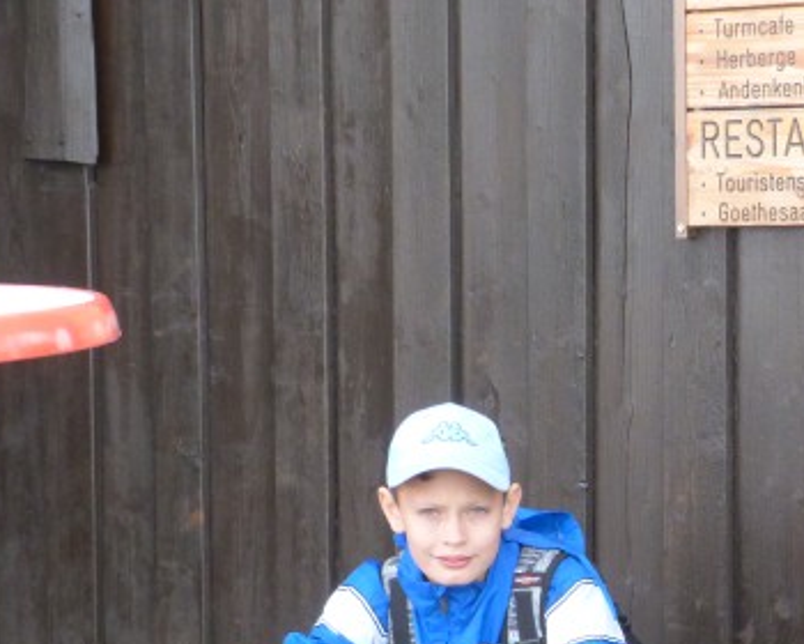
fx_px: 2974
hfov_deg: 15.2
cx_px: 742
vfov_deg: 12.3
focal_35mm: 125
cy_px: 577
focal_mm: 10
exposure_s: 1/250
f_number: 3.2
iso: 250
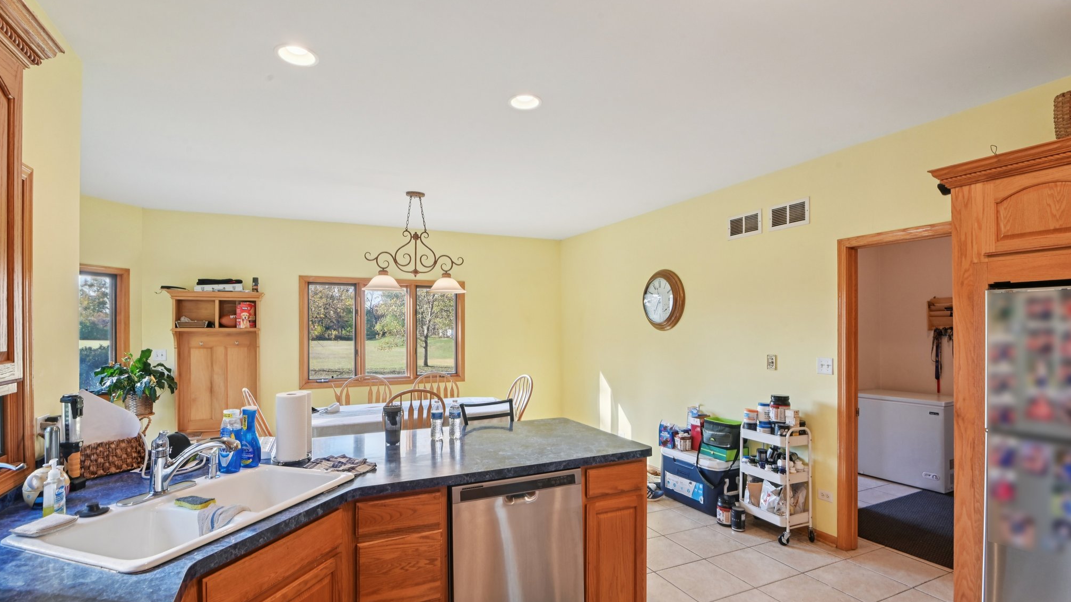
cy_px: 348
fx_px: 483
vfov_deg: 63.6
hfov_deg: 95.9
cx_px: 536
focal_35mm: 17
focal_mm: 16
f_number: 13
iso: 400
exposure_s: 1/20
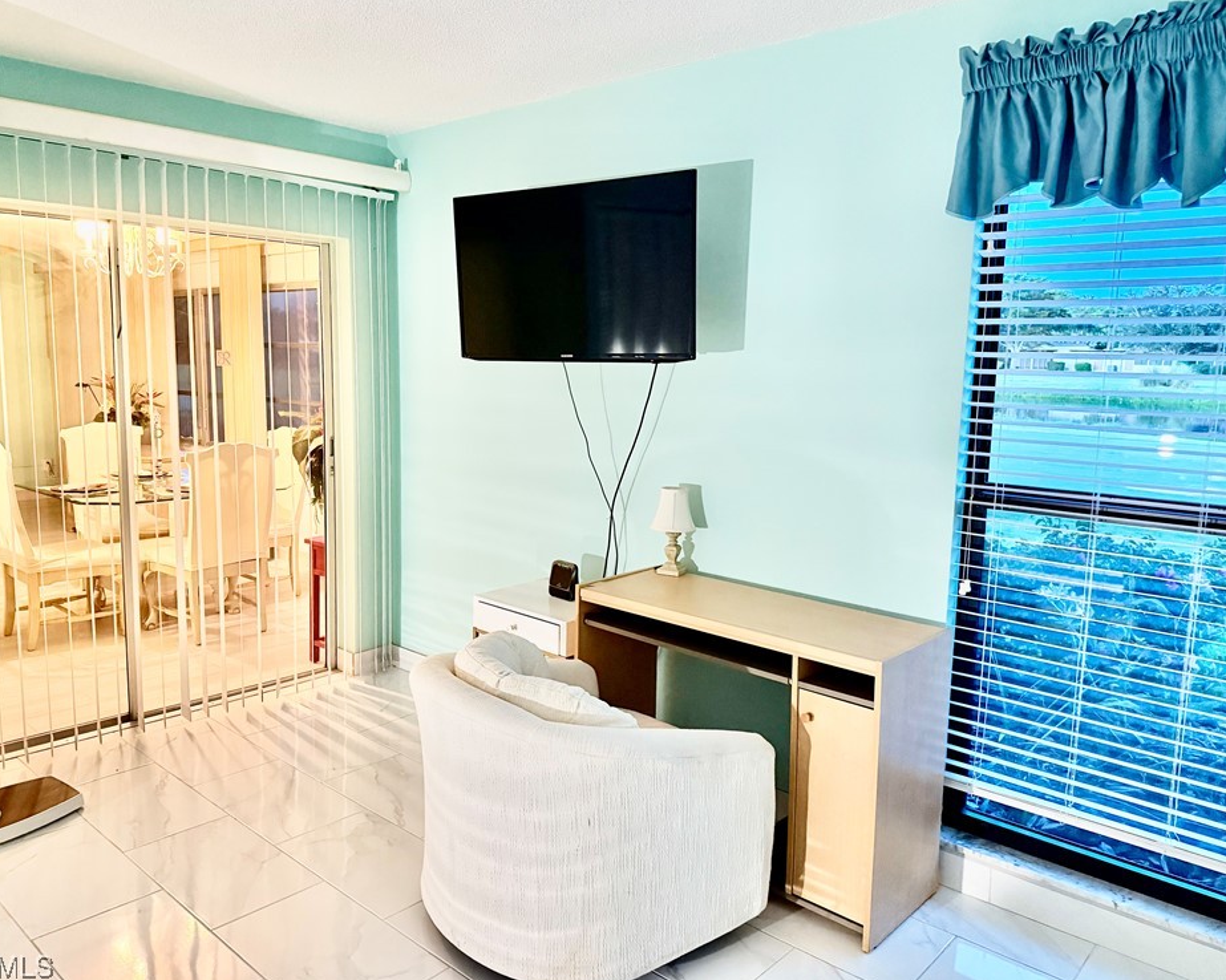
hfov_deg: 66.0
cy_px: 486
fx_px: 943
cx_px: 570
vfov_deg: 54.9
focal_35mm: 26
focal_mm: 6.76
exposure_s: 1/40
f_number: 1.78
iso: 800
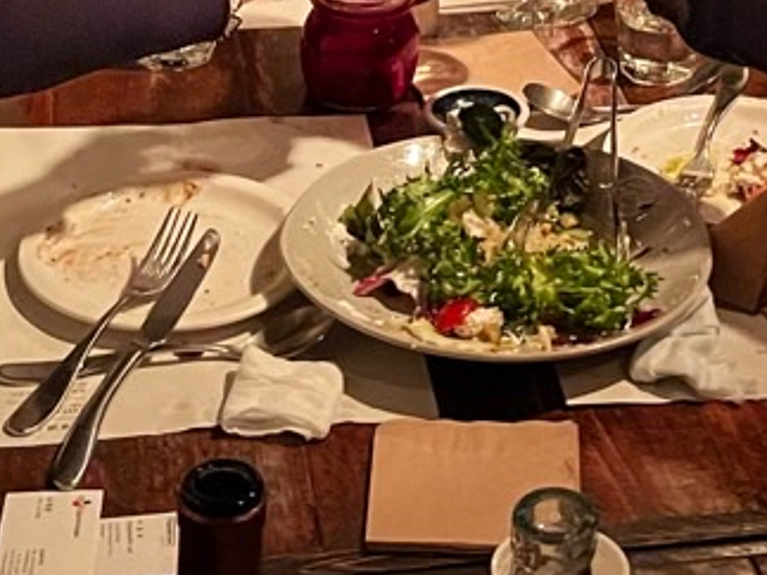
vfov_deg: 13.8
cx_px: 658
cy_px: -178
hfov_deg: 18.8
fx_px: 2281
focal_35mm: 103
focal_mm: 5.1
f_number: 1.6
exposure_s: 1/30
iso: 1000
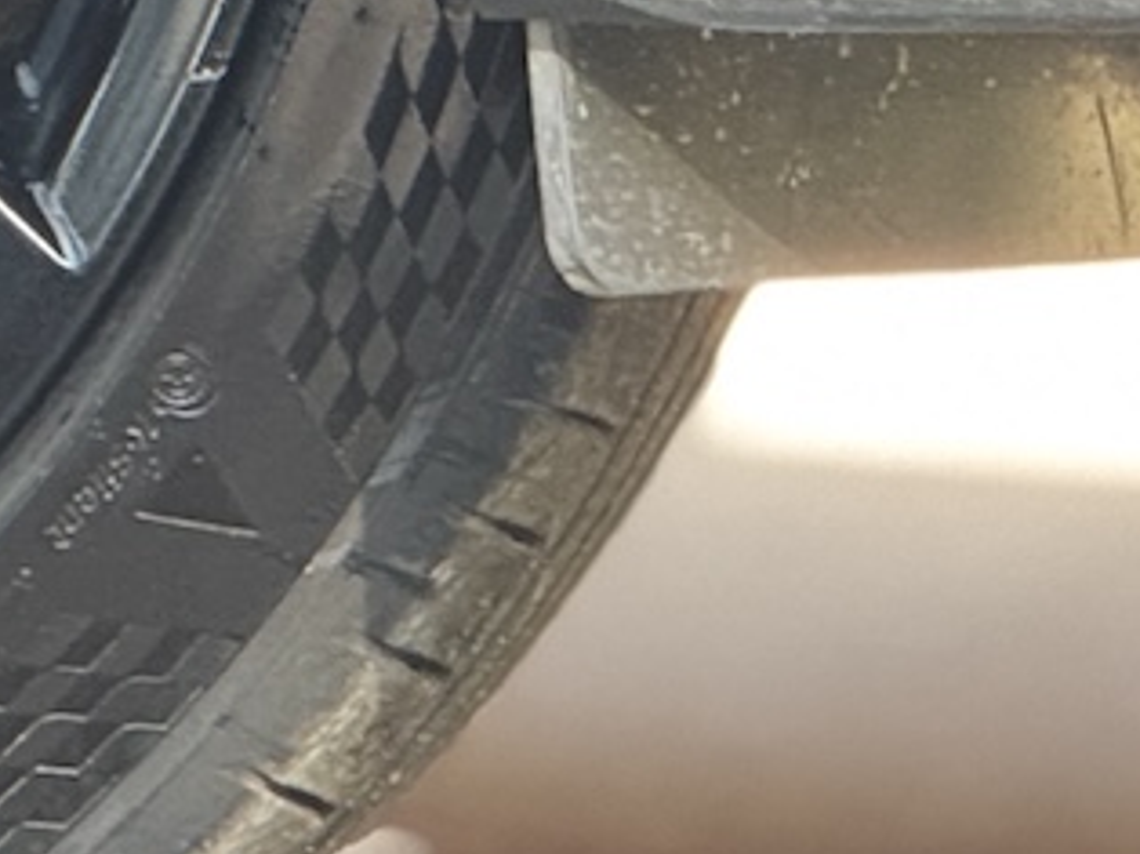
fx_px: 20139
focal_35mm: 612
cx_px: -280
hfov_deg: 3.2
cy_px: -694
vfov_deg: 2.4
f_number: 2.8
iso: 500
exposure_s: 1/97
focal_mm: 15.66
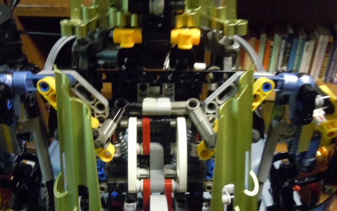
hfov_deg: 59.6
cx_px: 158
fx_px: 294
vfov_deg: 39.2
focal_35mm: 32
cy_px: 130
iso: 800
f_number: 3.7
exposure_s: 1/10
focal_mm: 5
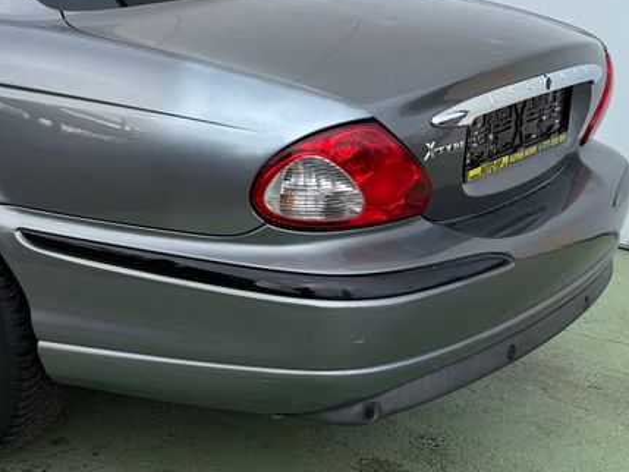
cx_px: -1
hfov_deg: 29.2
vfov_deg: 23.5
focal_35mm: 62
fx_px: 1127
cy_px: 144
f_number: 1.6
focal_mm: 5.96
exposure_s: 1/973
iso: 50
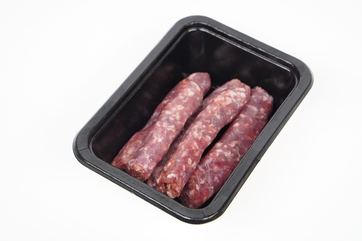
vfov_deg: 18.2
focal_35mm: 75
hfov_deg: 27.0
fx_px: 754
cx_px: 181
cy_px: 120
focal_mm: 50
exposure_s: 1/200
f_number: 5.6
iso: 8000
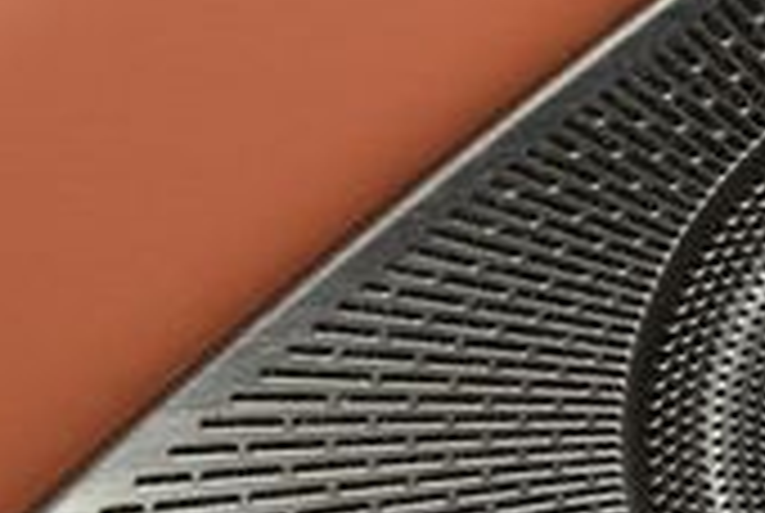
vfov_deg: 3.5
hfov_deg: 5.2
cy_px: 421
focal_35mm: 395
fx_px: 8408
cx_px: 994
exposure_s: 1/125
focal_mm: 70
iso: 100
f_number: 8
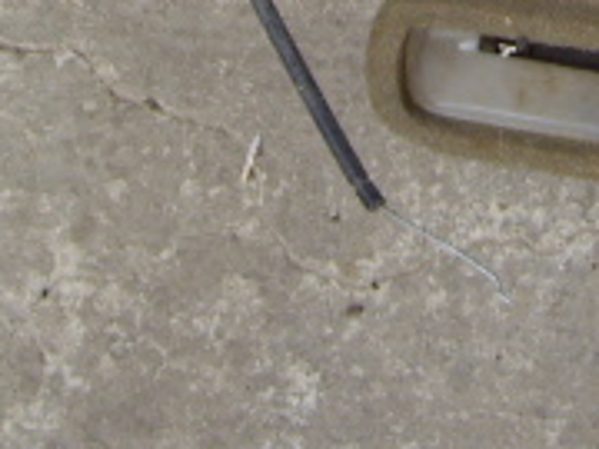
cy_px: -472
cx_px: 732
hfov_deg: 9.0
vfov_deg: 6.6
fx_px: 3738
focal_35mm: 216
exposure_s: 1/80
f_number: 2.8
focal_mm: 7.9
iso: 64
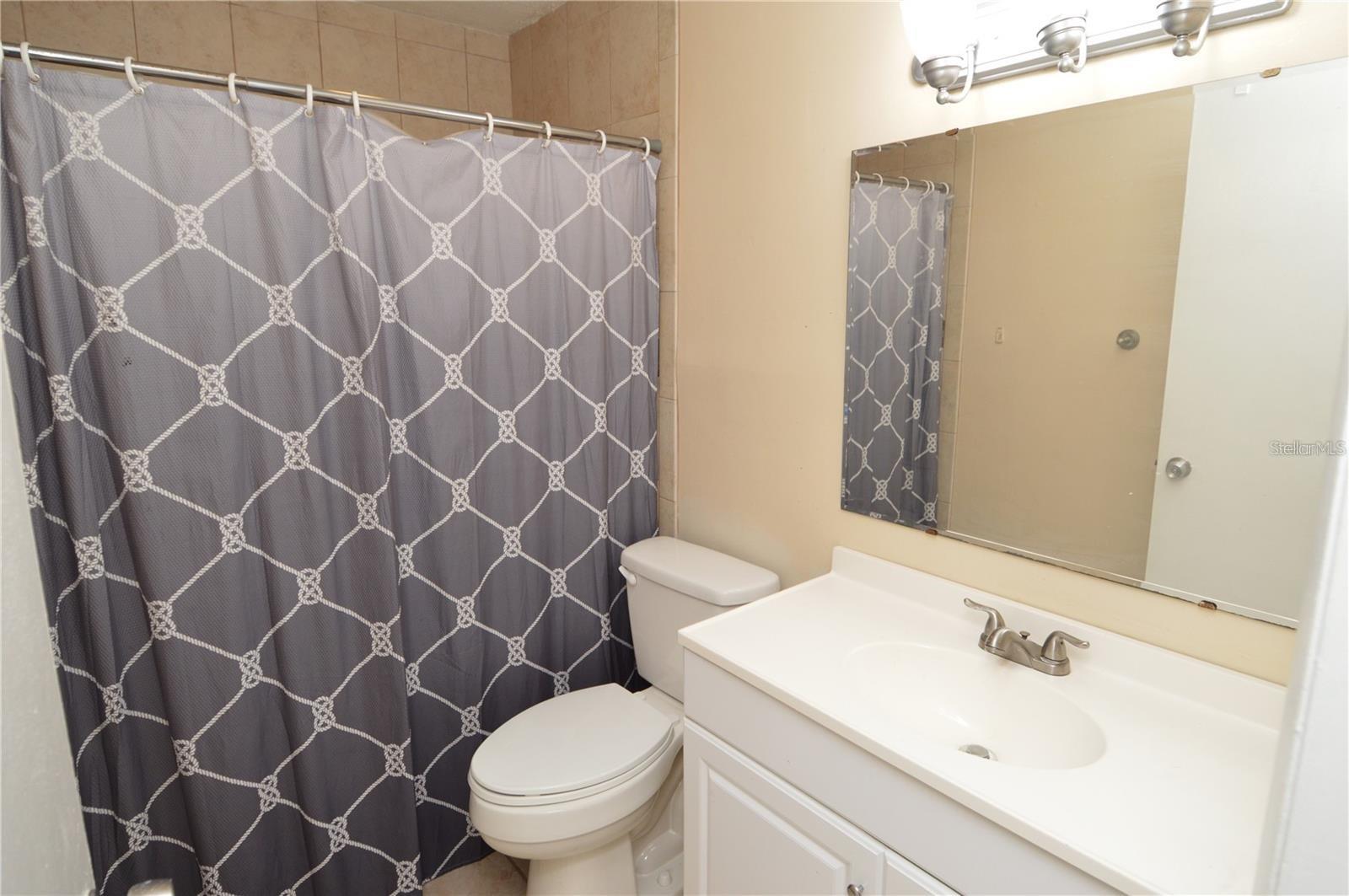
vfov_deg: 67.3
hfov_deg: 90.1
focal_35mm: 18
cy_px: 448
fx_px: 674
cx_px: 674
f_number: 4.5
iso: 400
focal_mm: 12
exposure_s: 1/80
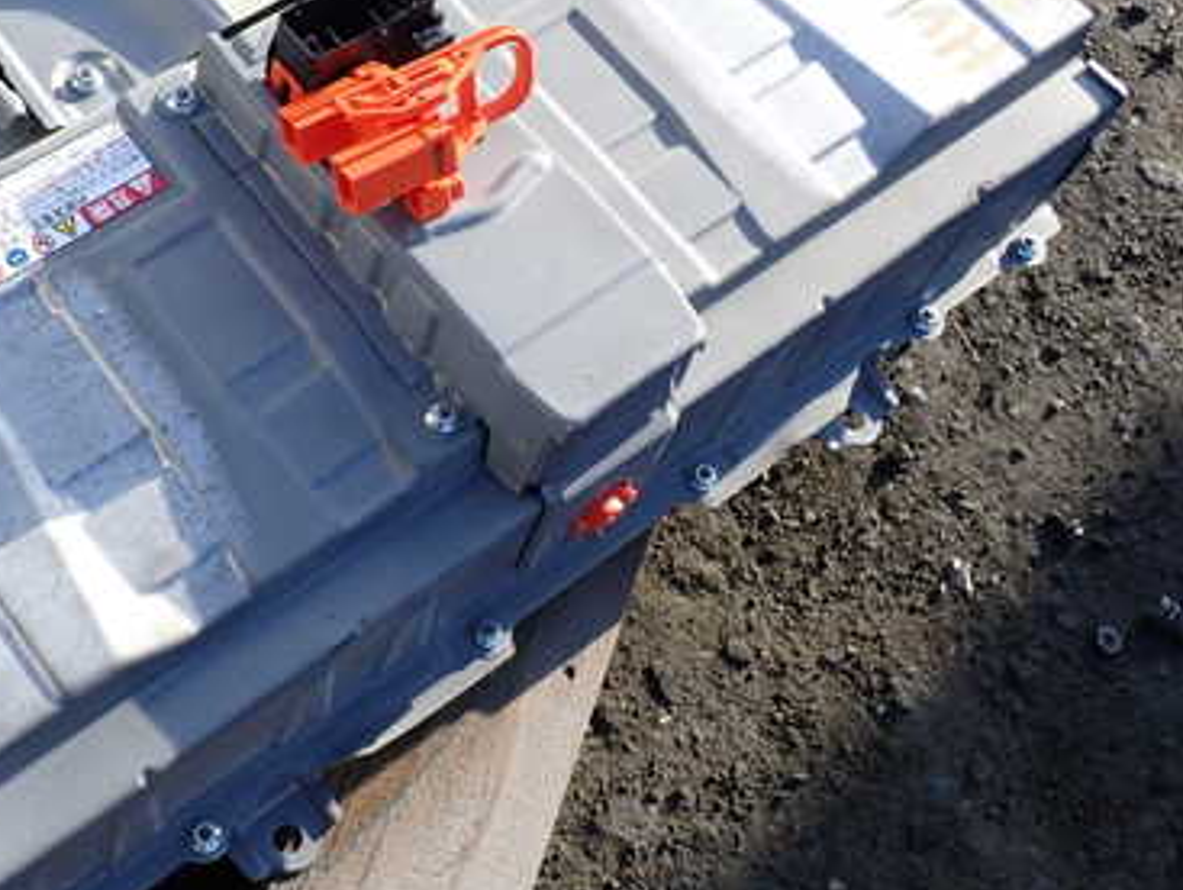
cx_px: 297
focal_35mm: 49
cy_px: 339
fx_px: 1676
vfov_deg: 29.6
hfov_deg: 37.9
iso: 100
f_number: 3.2
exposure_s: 1/320
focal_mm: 5.4
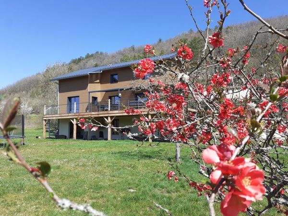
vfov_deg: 51.4
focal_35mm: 27
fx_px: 225
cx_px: 144
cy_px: 108
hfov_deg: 65.3
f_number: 1.9
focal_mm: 3.6
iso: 40
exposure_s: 1/944
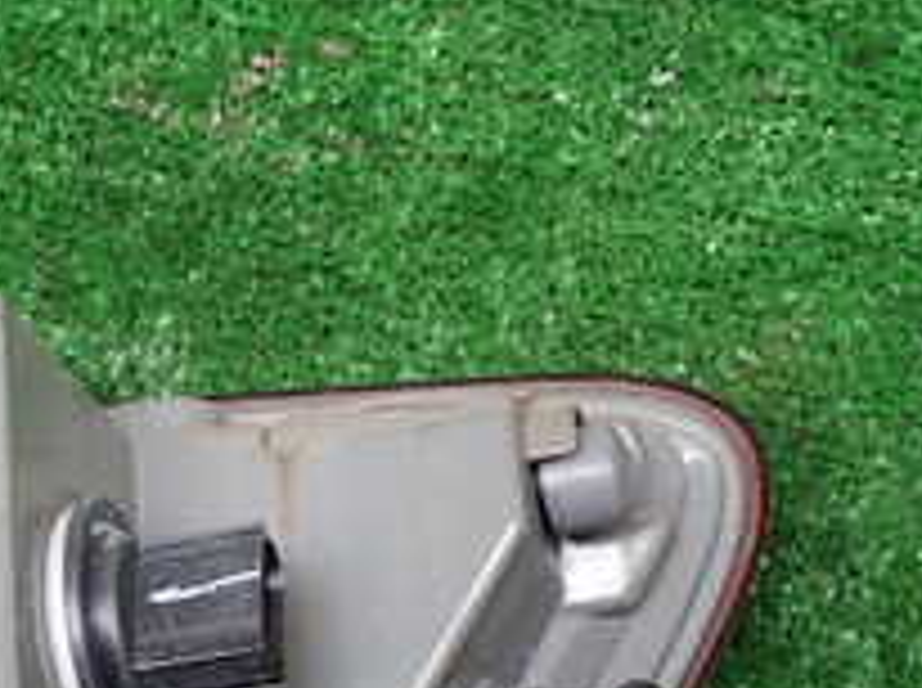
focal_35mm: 88
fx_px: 2340
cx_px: -342
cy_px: 719
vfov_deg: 16.3
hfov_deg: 20.1
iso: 200
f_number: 2.3
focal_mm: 5.4
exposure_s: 1/60
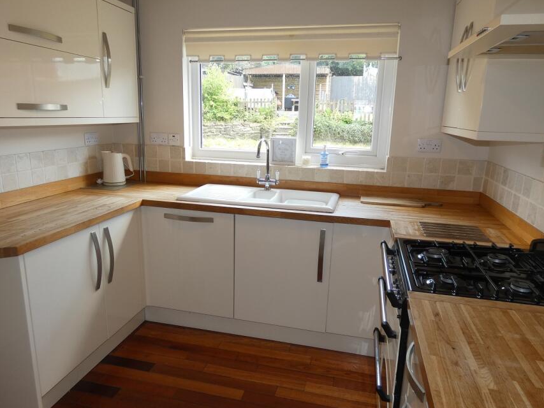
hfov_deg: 71.6
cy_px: 208
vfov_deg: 56.8
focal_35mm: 24
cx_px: 265
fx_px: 377
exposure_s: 1/60
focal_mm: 3.6
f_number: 2.8
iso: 100
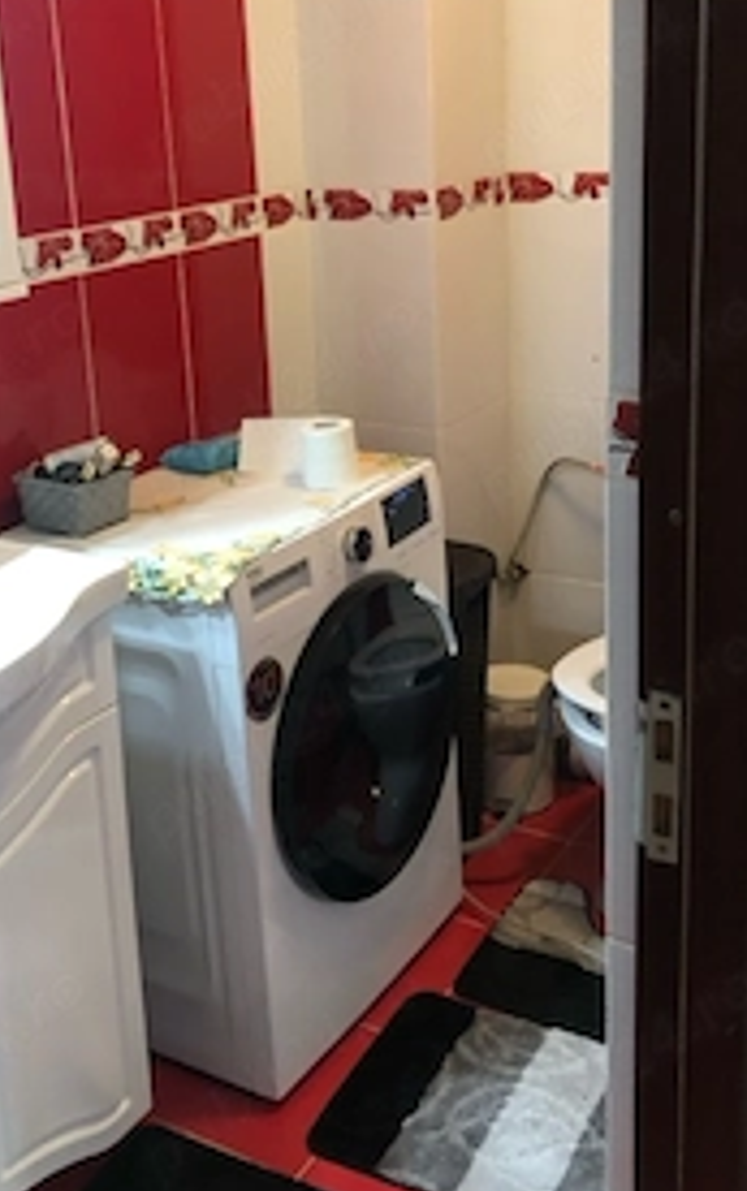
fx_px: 1398
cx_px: 367
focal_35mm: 43
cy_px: 453
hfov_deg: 29.9
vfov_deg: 45.8
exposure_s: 1/17
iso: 80
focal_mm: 4
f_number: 1.8
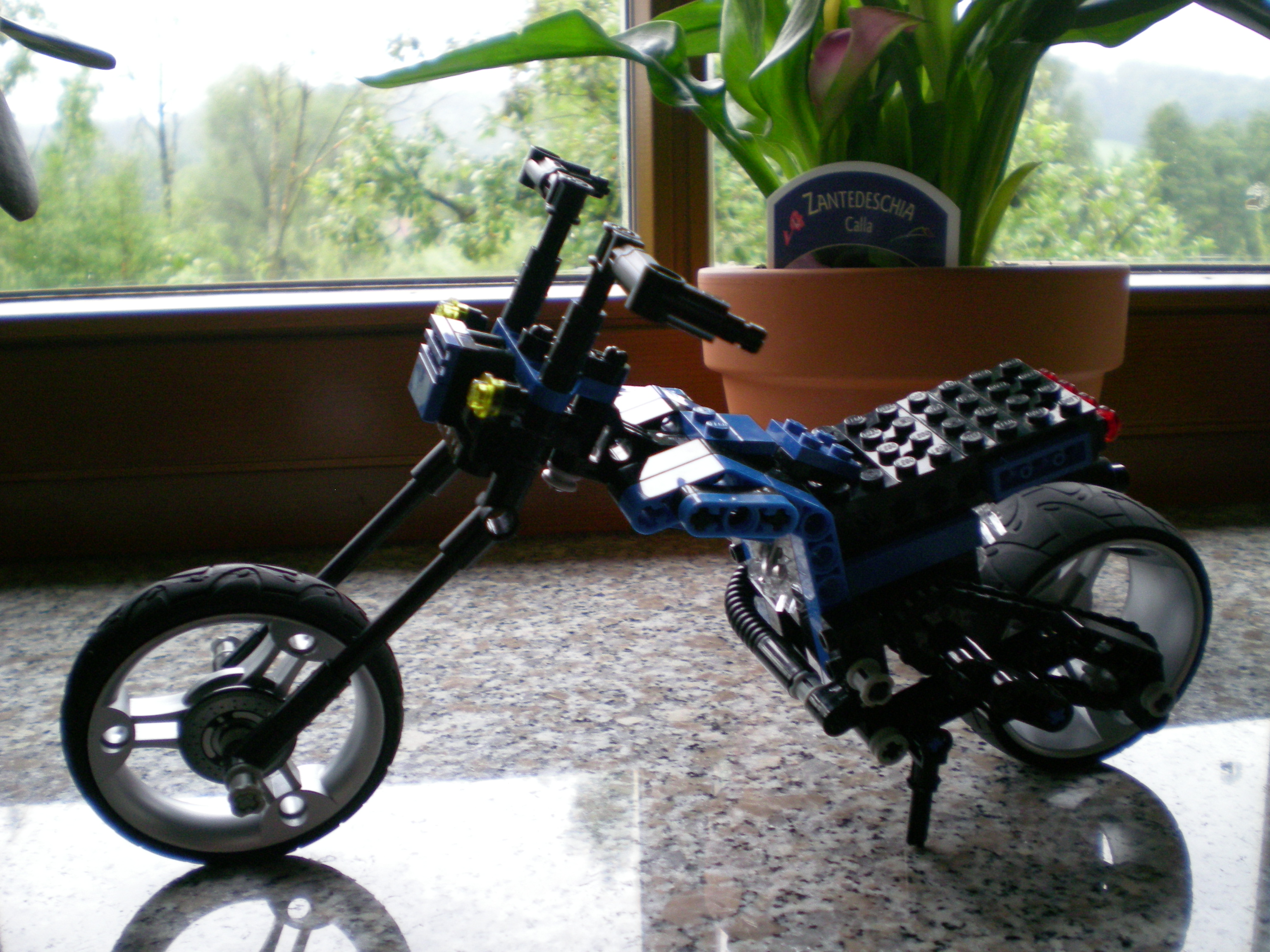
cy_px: 476
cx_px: 635
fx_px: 1394
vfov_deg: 37.7
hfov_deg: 49.0
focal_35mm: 38
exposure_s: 1/44.5
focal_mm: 6.3
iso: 200
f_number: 3.1
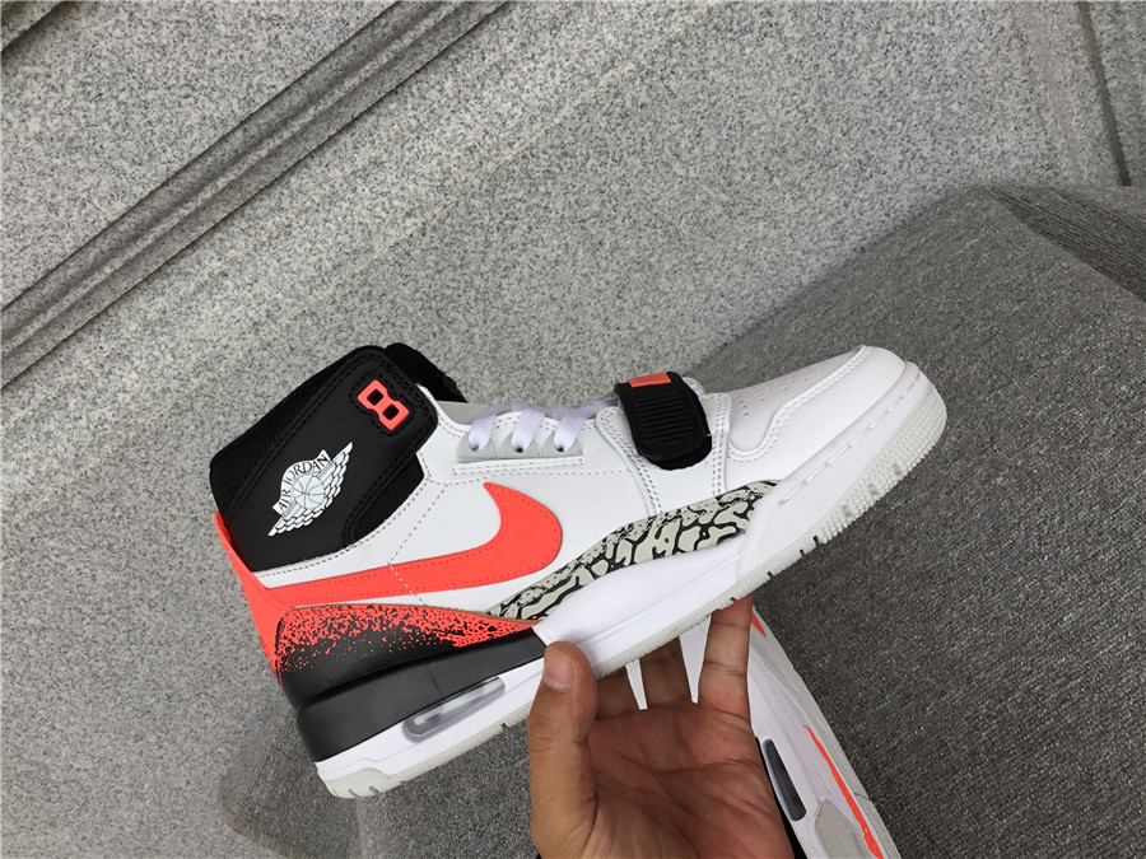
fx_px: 1026
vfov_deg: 45.4
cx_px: 573
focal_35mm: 31
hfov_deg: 58.4
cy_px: 430
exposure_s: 1/162
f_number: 2.4
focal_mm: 3.3
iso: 25
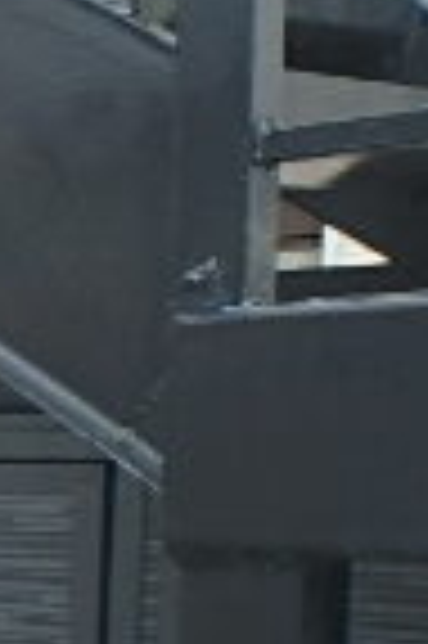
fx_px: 1752
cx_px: -743
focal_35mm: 98
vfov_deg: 19.5
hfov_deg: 10.8
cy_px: 793
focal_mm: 3.7
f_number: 3.5
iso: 125
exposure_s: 1/200
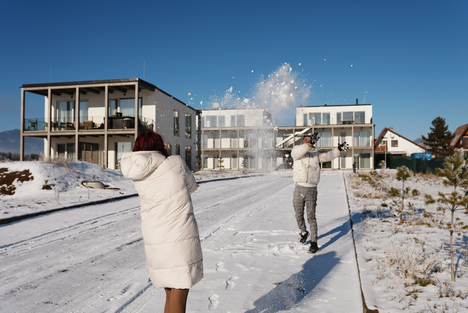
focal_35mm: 35
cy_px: 156
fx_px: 455
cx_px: 234
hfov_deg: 54.4
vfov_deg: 37.9
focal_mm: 35
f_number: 4.5
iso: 100
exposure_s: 1/4000
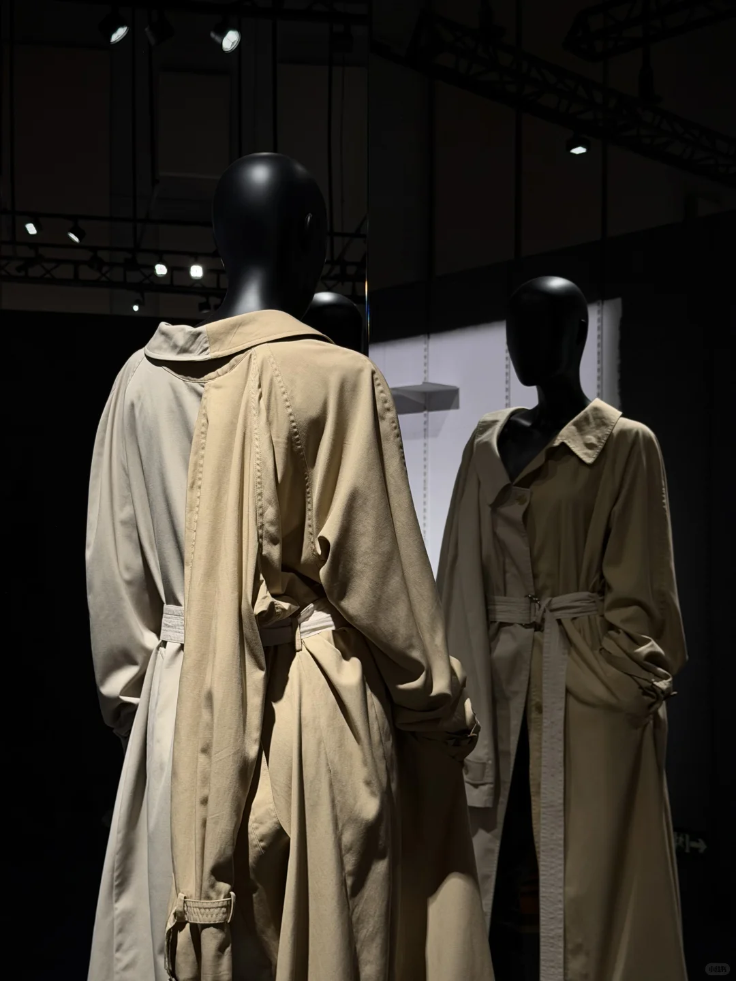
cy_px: 490
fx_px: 1361
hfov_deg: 30.3
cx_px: 368
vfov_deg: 39.7
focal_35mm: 48
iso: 200
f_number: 1.78
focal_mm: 6.76
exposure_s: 1/60
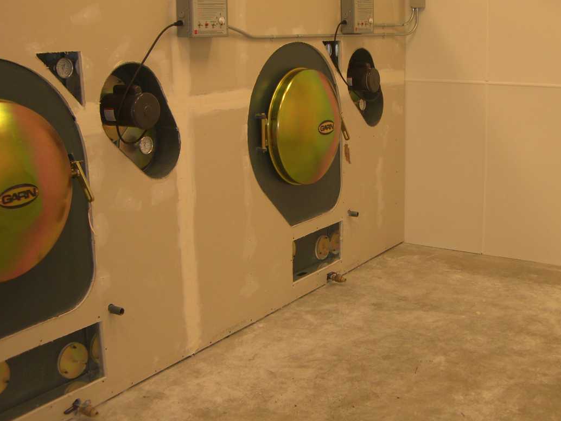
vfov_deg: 29.6
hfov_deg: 38.7
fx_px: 794
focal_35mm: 49
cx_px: 349
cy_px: 175
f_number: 2.7
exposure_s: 1/100
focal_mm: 6.2
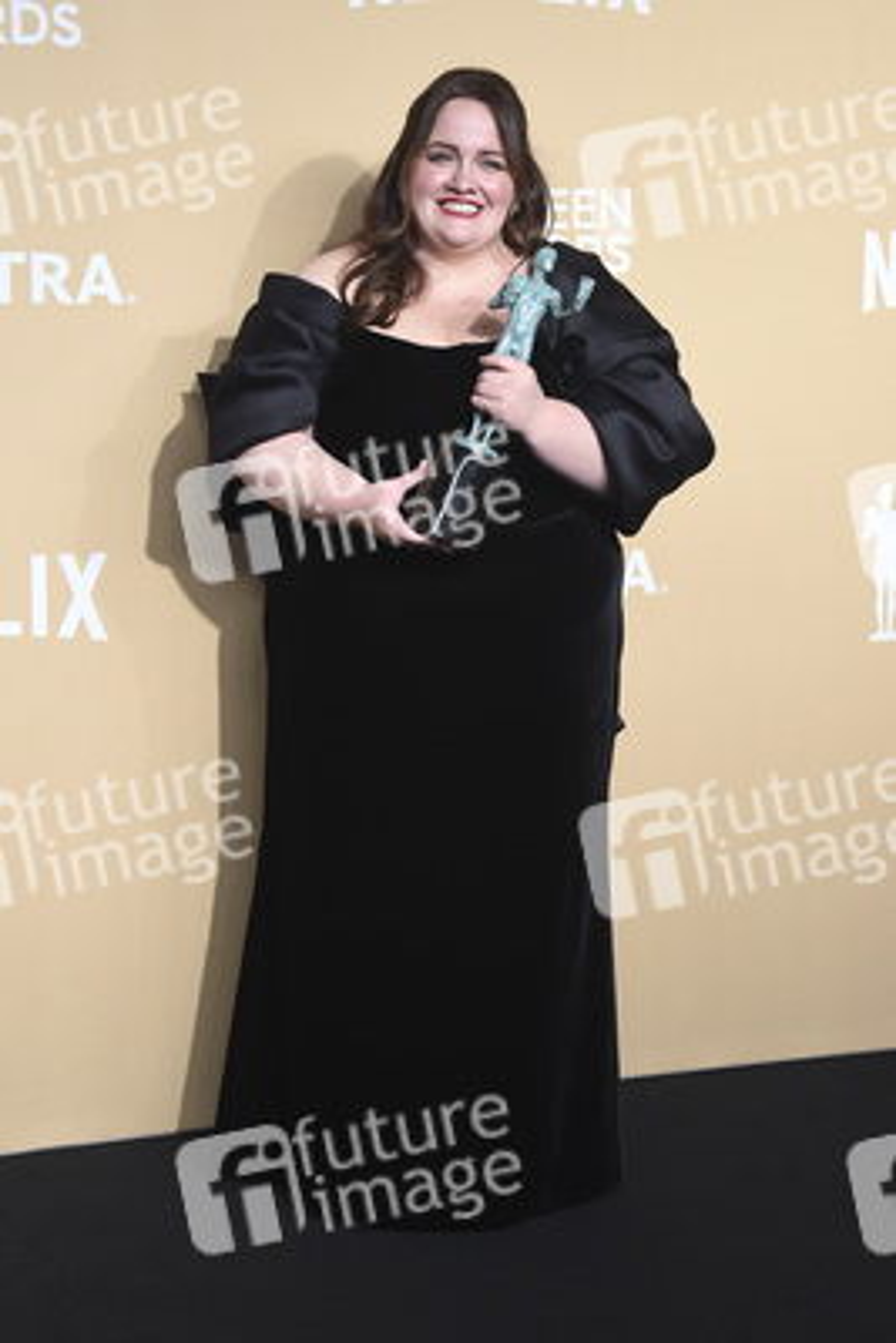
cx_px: 448
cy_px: 672
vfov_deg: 30.5
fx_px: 2462
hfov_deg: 20.6
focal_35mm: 66
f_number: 5.6
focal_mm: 66
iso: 2000
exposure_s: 1/250
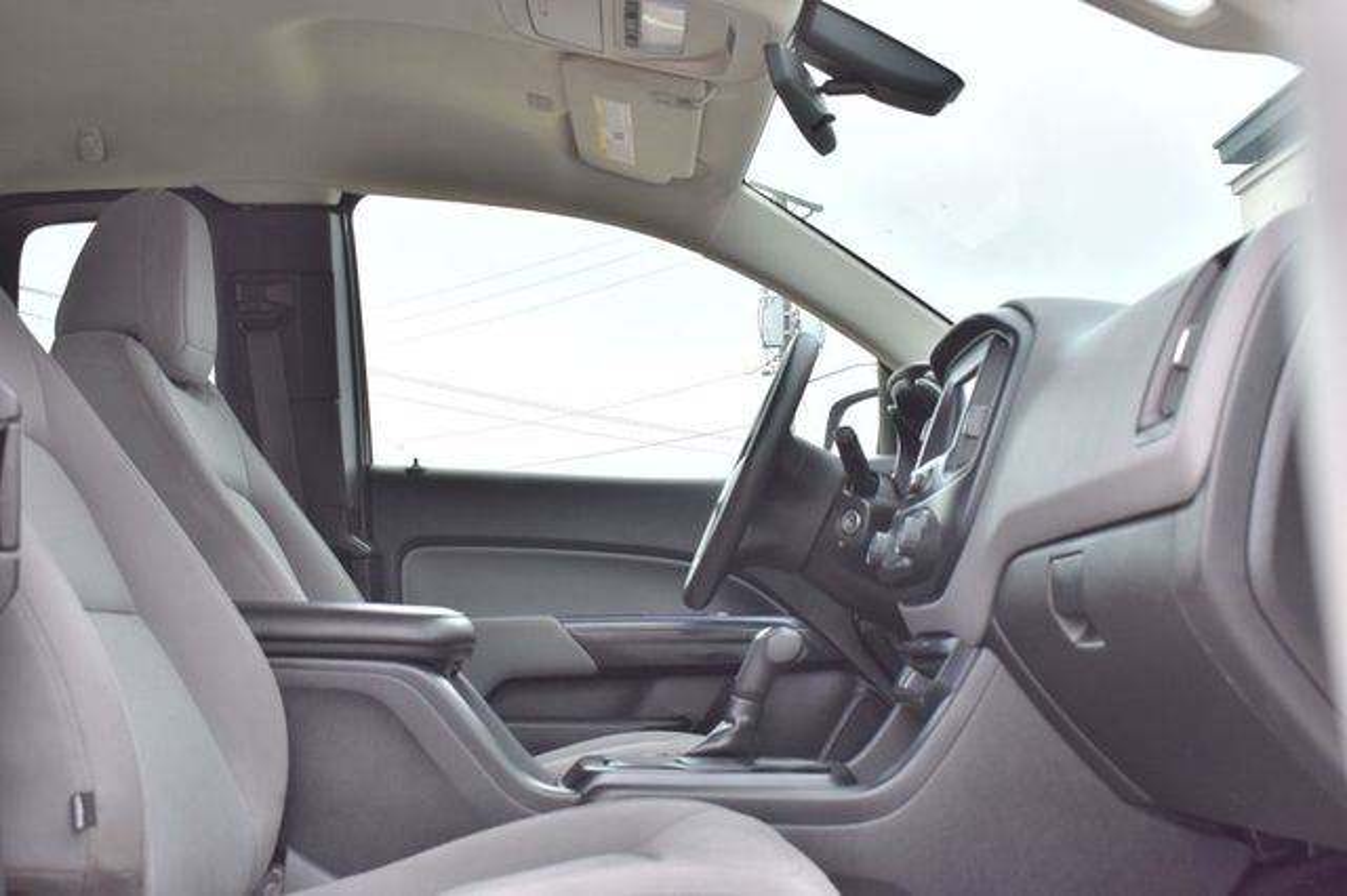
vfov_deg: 30.8
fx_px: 1627
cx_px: 674
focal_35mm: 44
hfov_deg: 45.0
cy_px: 448
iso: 280
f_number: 8
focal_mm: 29
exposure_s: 1/250
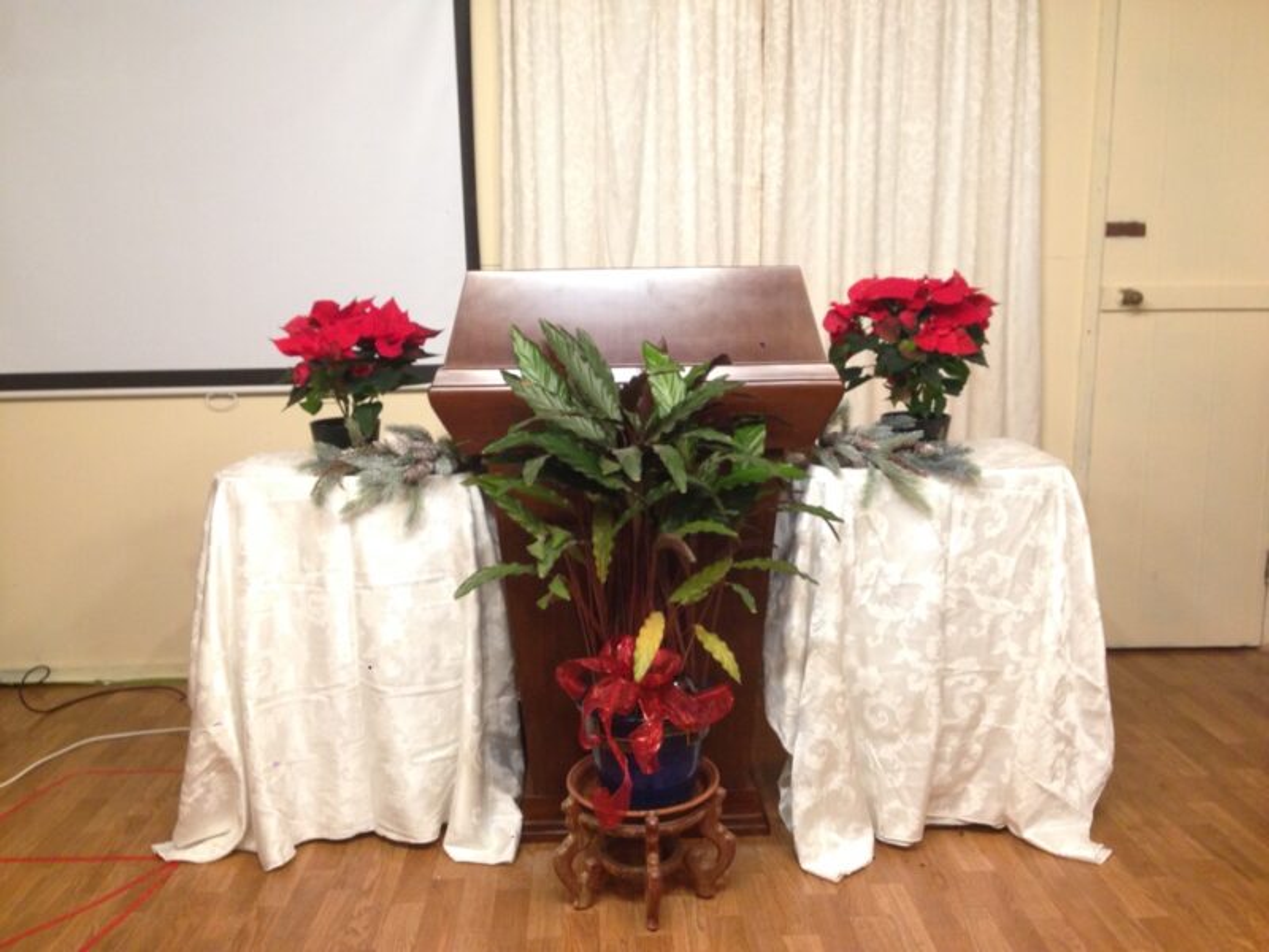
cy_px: 476
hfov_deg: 55.4
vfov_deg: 42.9
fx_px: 1210
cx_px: 634
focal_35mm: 33
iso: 160
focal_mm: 4.12
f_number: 2.4
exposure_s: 1/20
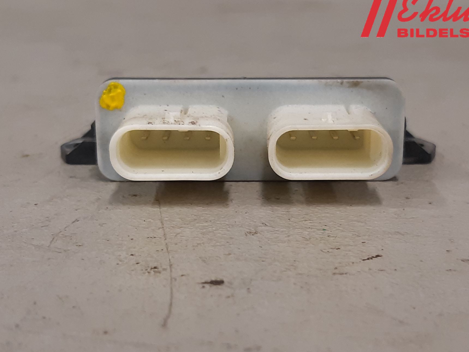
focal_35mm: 31
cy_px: 201
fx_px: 420
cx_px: 249
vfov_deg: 45.3
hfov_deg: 58.3
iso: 100
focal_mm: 3.93
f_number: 1.7
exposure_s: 1/50
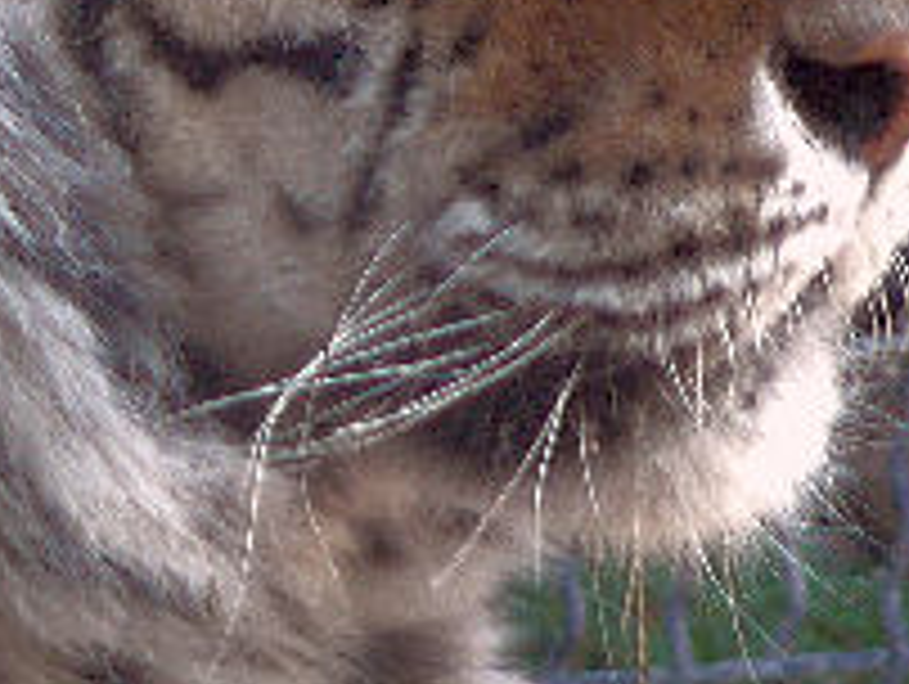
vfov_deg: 0.7
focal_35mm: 2129
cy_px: 184
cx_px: 81
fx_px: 55973
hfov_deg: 0.9
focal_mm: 88.8
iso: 100
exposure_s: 1/30
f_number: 3.7
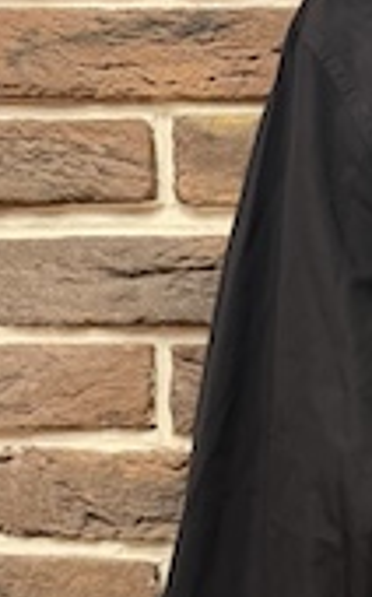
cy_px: 518
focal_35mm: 80
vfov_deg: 25.2
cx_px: 688
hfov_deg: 14.2
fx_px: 1300
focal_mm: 6.76
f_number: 1.78
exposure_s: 1/30
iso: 1250
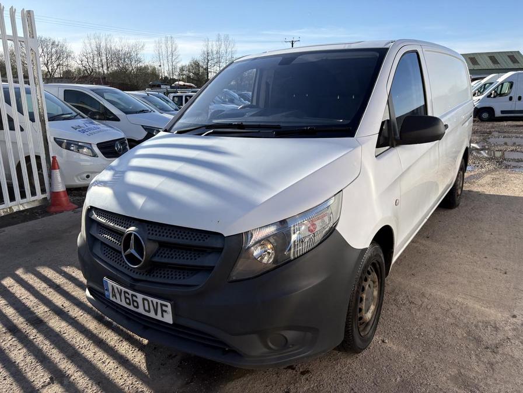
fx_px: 393
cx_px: 262
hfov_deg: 67.3
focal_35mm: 26
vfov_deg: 53.1
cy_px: 196
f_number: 1.6
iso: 50
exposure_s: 1/2538
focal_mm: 5.96
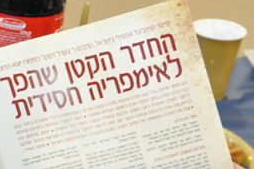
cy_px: 190
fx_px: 933
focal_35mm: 132
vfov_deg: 10.2
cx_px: 46
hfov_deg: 15.4
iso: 1000
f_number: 5
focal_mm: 35
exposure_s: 1/80
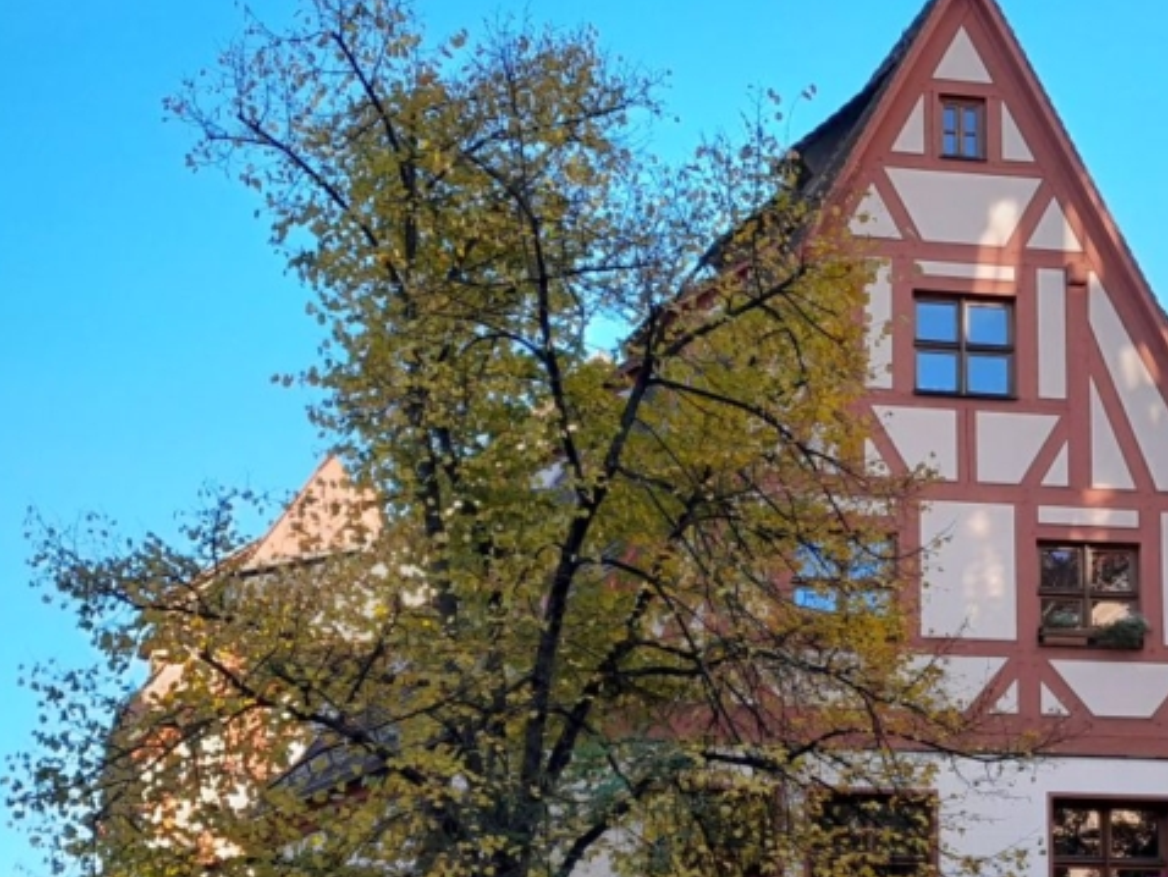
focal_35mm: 56
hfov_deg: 33.8
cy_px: 749
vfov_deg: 25.5
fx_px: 1890
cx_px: 833
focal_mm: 4
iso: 40
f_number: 1.8
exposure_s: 1/275
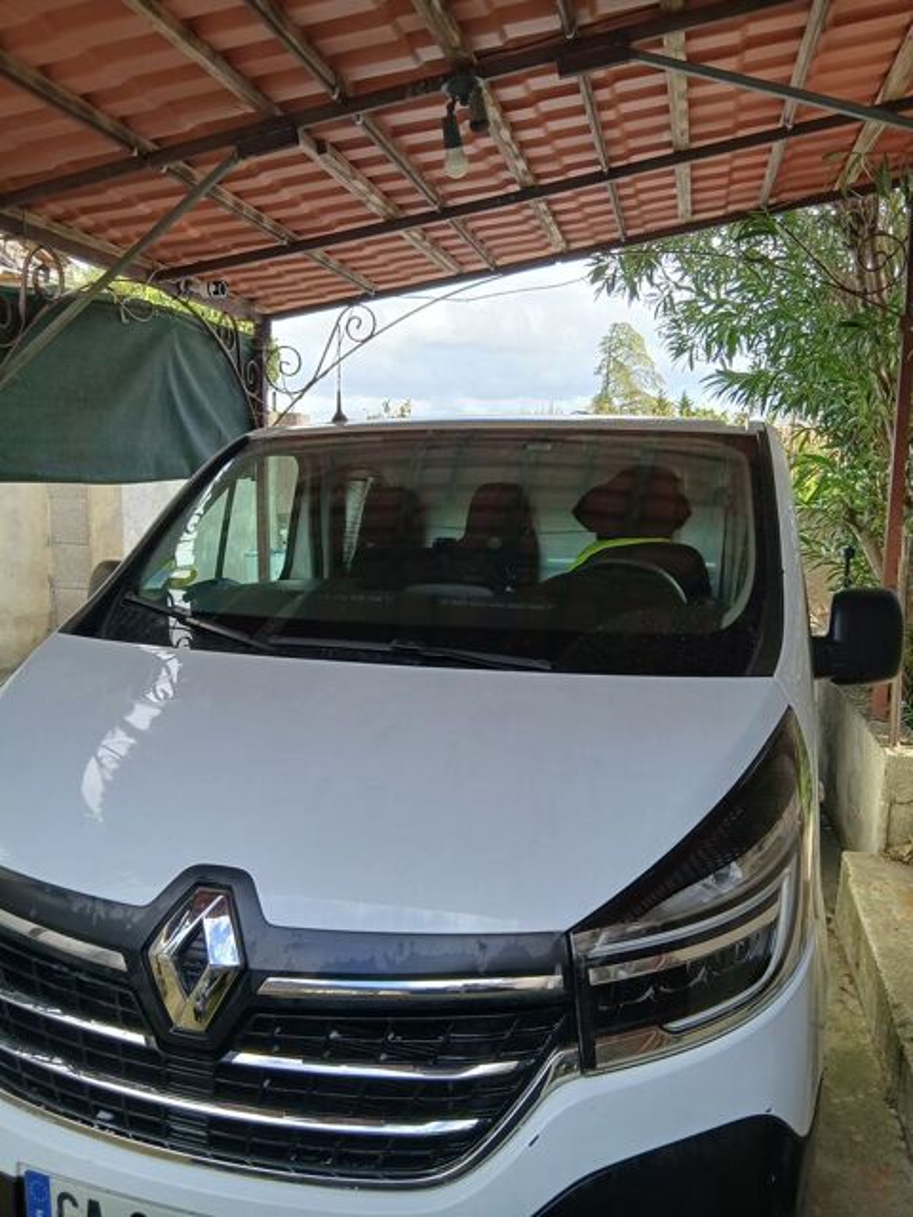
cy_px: 608
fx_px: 914
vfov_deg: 67.3
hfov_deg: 53.1
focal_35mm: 26
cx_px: 456
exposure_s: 1/100
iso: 25
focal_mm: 3.98
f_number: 1.8
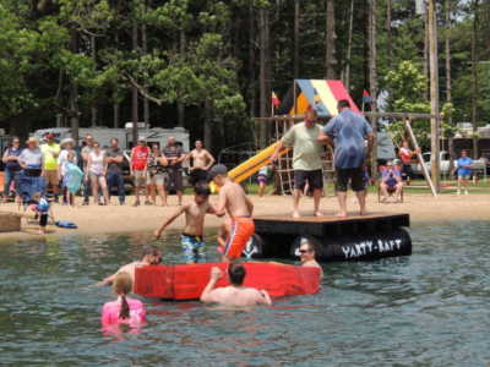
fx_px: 1699
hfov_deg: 16.4
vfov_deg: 12.3
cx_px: 245
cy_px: 184
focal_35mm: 120
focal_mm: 21.4
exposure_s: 1/640
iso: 100
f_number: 4.2
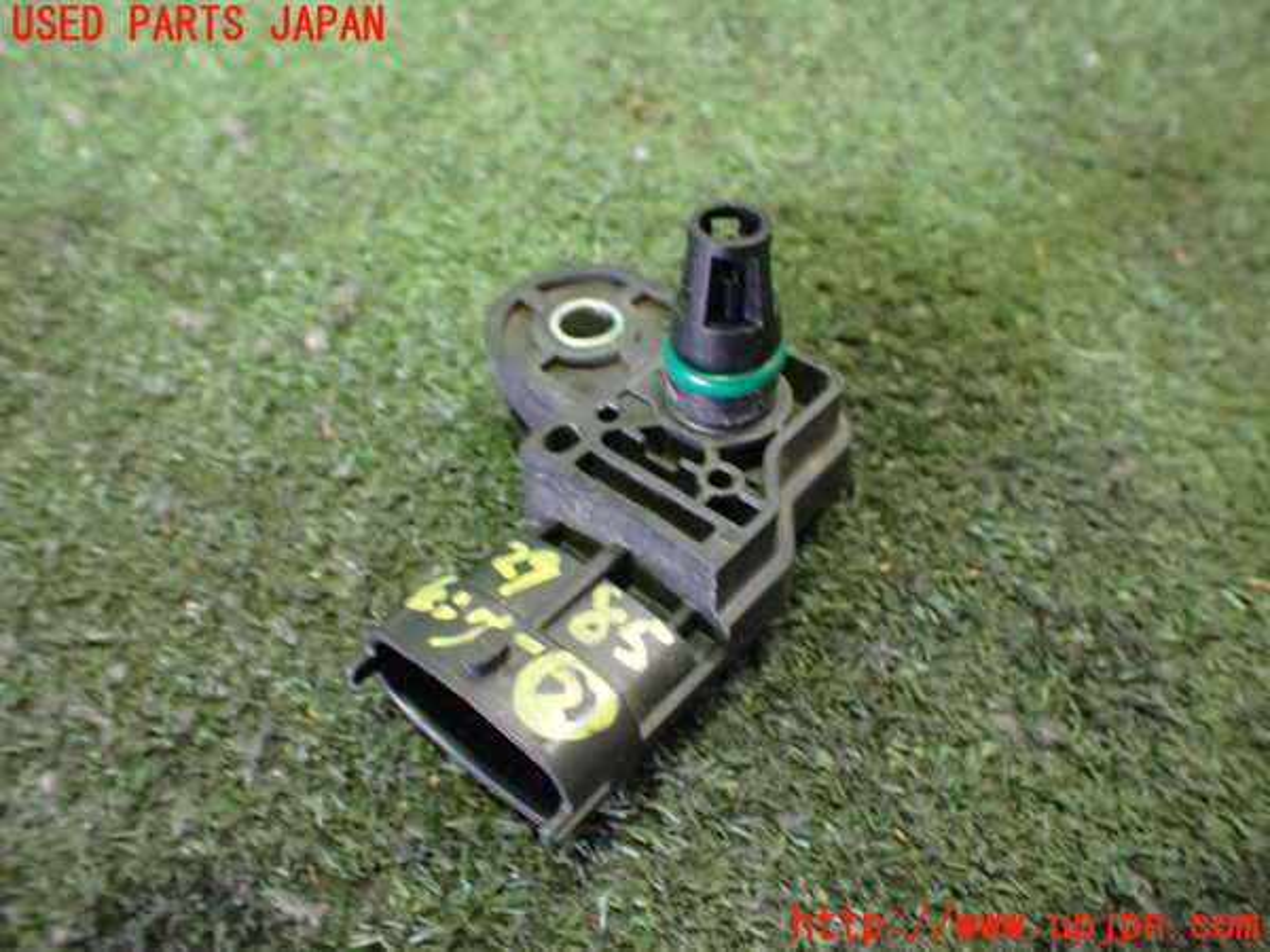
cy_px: 476
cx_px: 635
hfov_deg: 60.0
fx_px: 1101
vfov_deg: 46.8
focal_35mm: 30
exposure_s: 1/30
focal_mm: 5.4
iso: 1000
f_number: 2.3
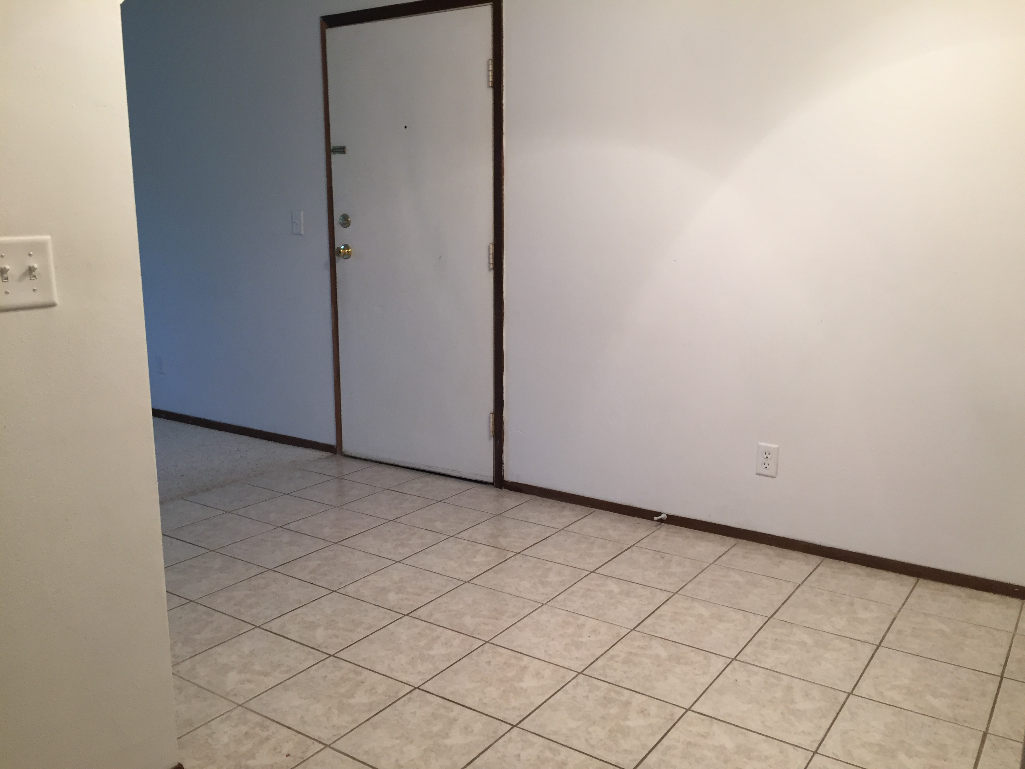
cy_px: 384
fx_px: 859
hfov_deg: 61.7
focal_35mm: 29
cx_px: 512
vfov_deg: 48.2
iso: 80
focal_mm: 4.15
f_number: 2.2
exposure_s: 1/30
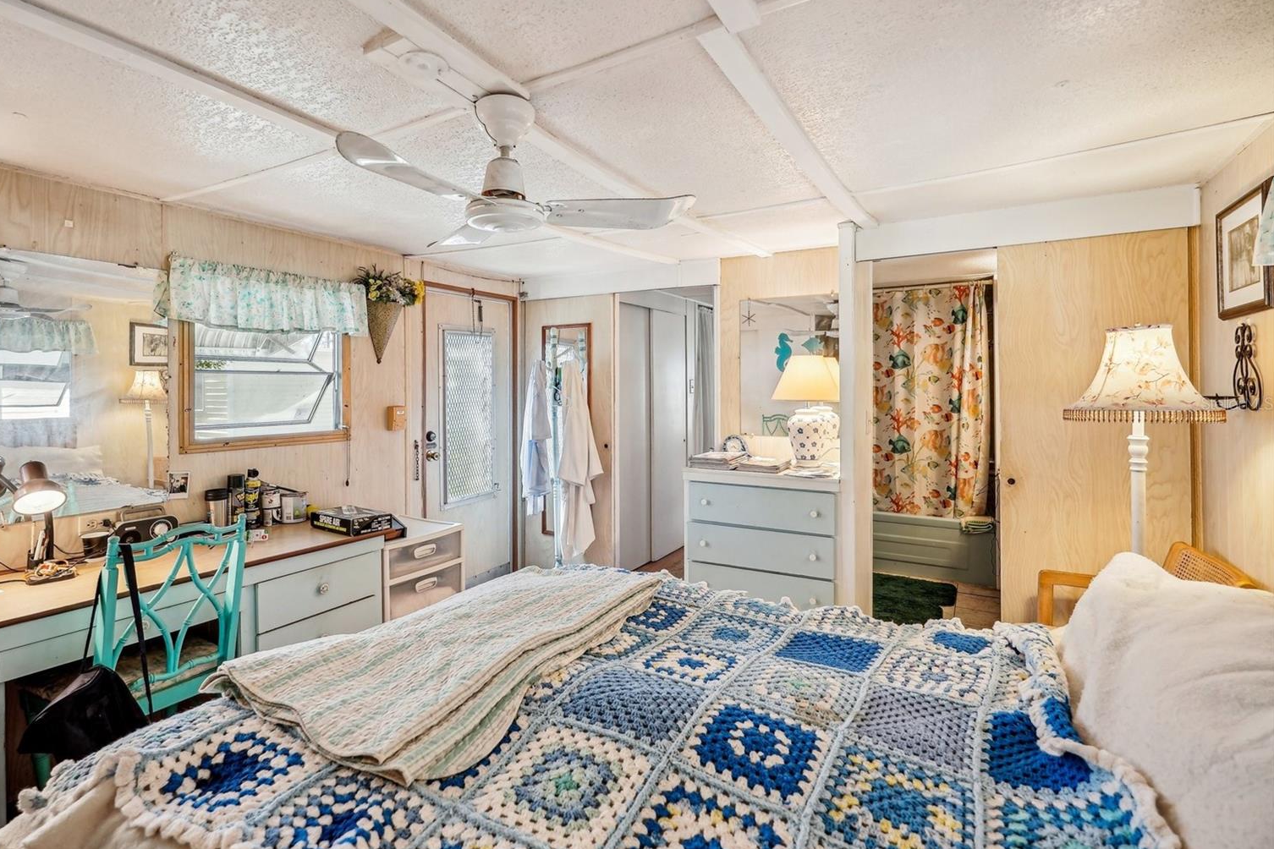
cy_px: 403
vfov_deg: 70.4
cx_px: 600
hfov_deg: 93.2
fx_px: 602
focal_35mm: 17
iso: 400
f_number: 4
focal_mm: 16
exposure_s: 1/50
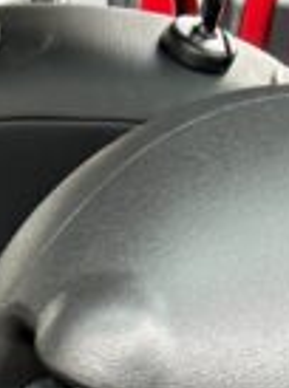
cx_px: -691
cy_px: 1255
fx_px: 2181
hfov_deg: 6.6
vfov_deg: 8.2
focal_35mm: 195
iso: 125
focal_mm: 5.96
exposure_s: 1/75
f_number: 1.6
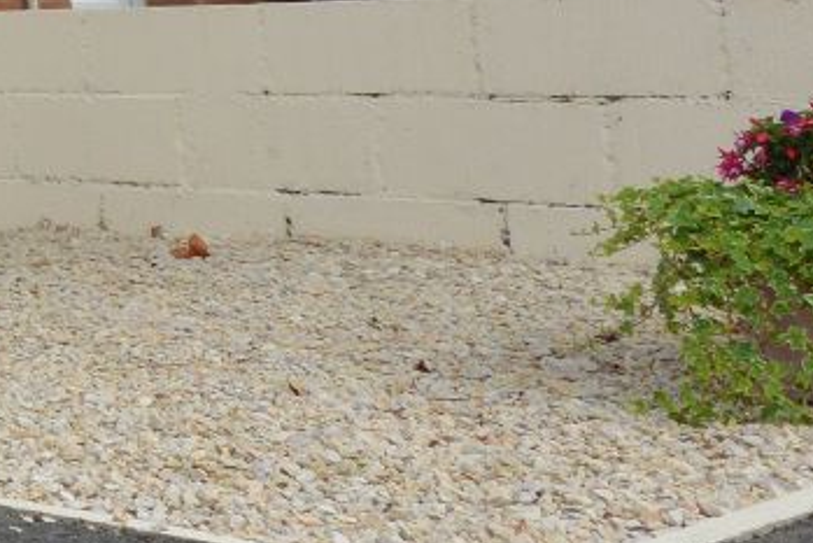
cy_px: -276
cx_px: -1074
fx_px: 1988
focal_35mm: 88
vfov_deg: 14.5
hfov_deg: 15.1
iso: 180
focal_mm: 10
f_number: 8
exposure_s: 1/250
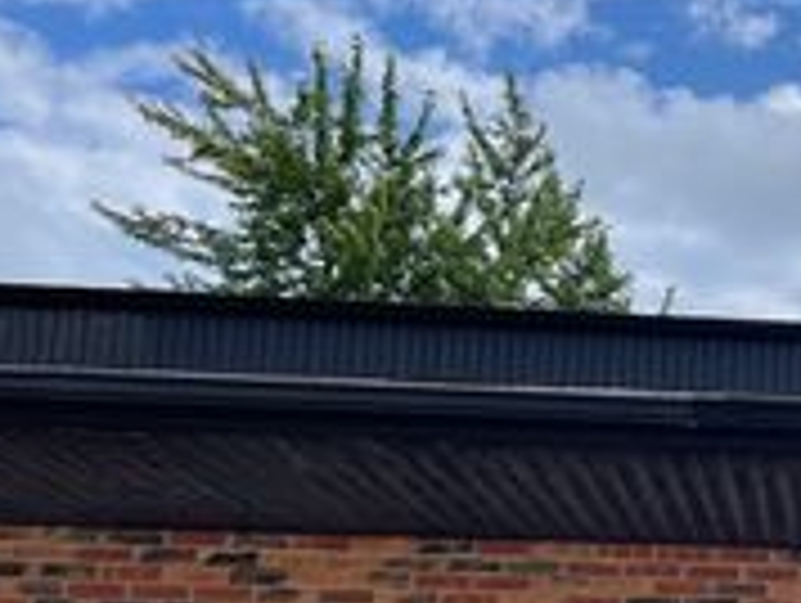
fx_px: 1691
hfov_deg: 24.2
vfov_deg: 19.4
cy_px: 659
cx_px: 958
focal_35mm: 73
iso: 32
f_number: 1.6
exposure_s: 1/3663
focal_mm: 5.1
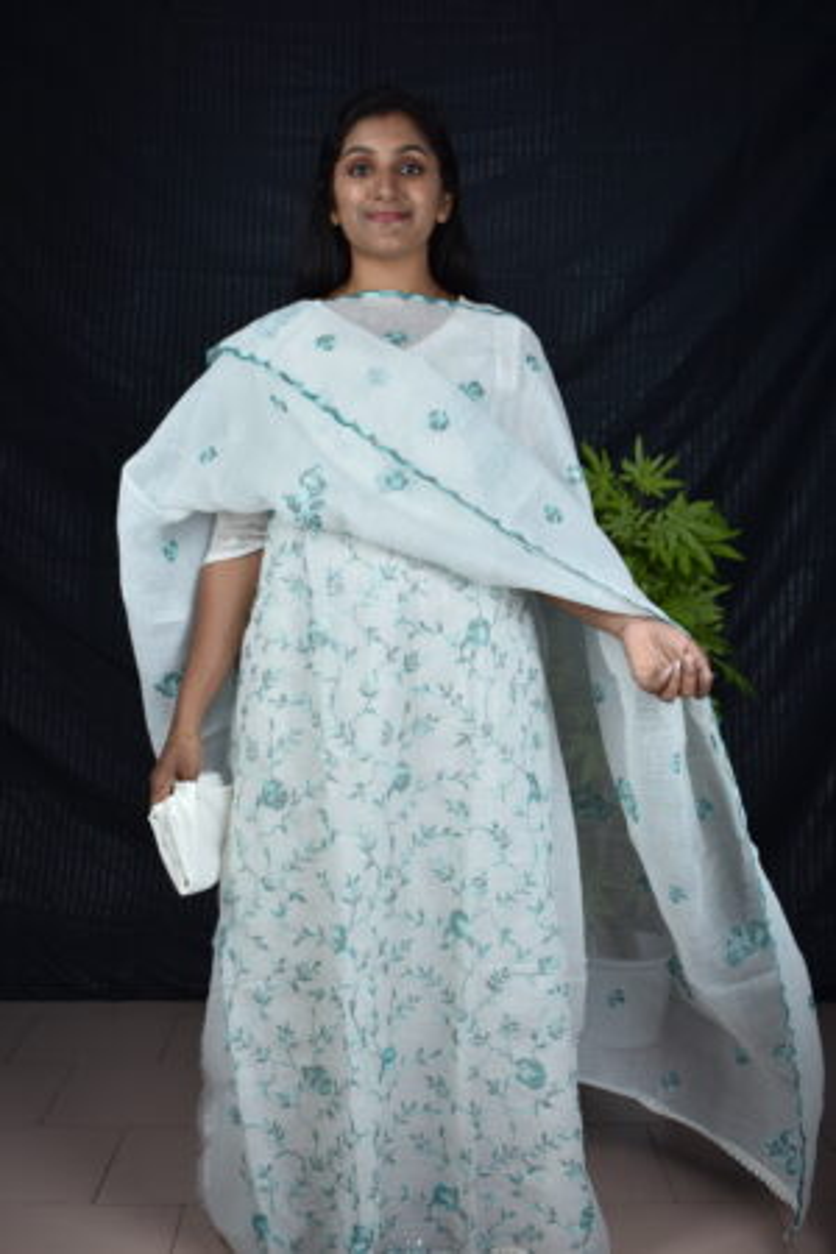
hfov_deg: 31.9
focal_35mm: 42
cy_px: 627
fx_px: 1463
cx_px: 418
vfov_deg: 46.4
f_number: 4.5
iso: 200
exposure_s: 1/100
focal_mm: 28
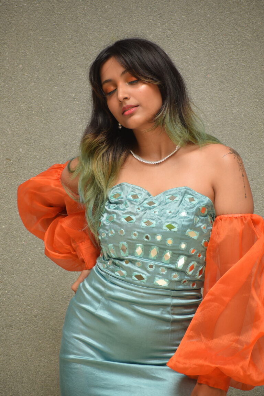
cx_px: 132
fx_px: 3465
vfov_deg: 6.5
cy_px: 198
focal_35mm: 315
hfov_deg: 4.4
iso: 200
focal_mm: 210
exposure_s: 1/200
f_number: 5.6
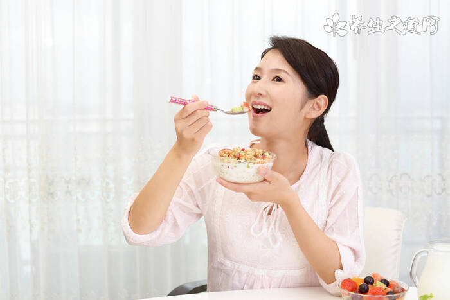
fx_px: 625
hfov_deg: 39.6
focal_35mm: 50
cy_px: 150
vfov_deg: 27.0
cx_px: 225
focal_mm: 50
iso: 100
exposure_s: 1/80
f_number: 5
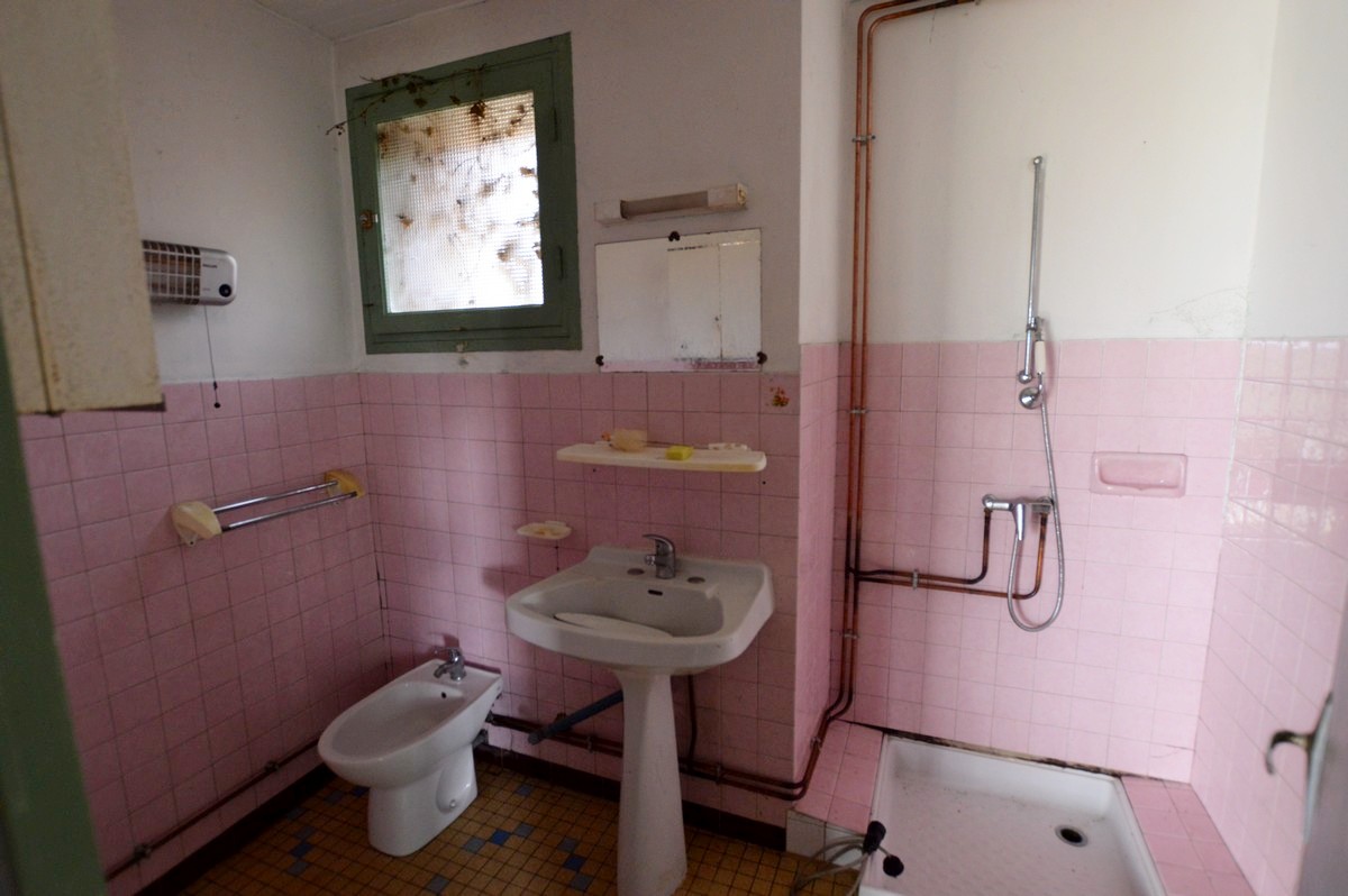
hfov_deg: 95.0
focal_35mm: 16
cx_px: 674
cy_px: 448
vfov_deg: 72.0
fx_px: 617
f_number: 3.5
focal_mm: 11
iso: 1000
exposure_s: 1/60
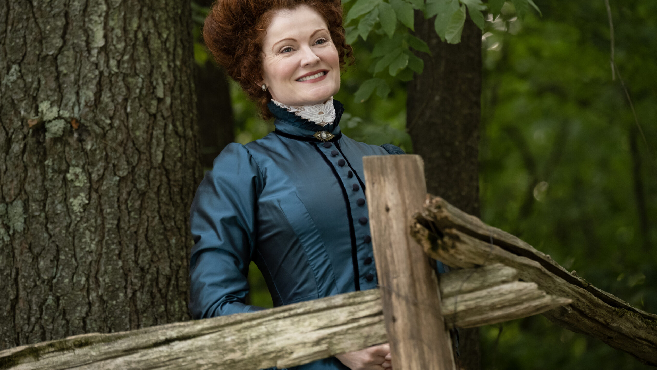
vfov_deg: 6.0
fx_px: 3554
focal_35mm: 204
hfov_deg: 10.6
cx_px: 329
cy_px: 157
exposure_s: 1/500
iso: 1600
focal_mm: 129.2
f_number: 3.2
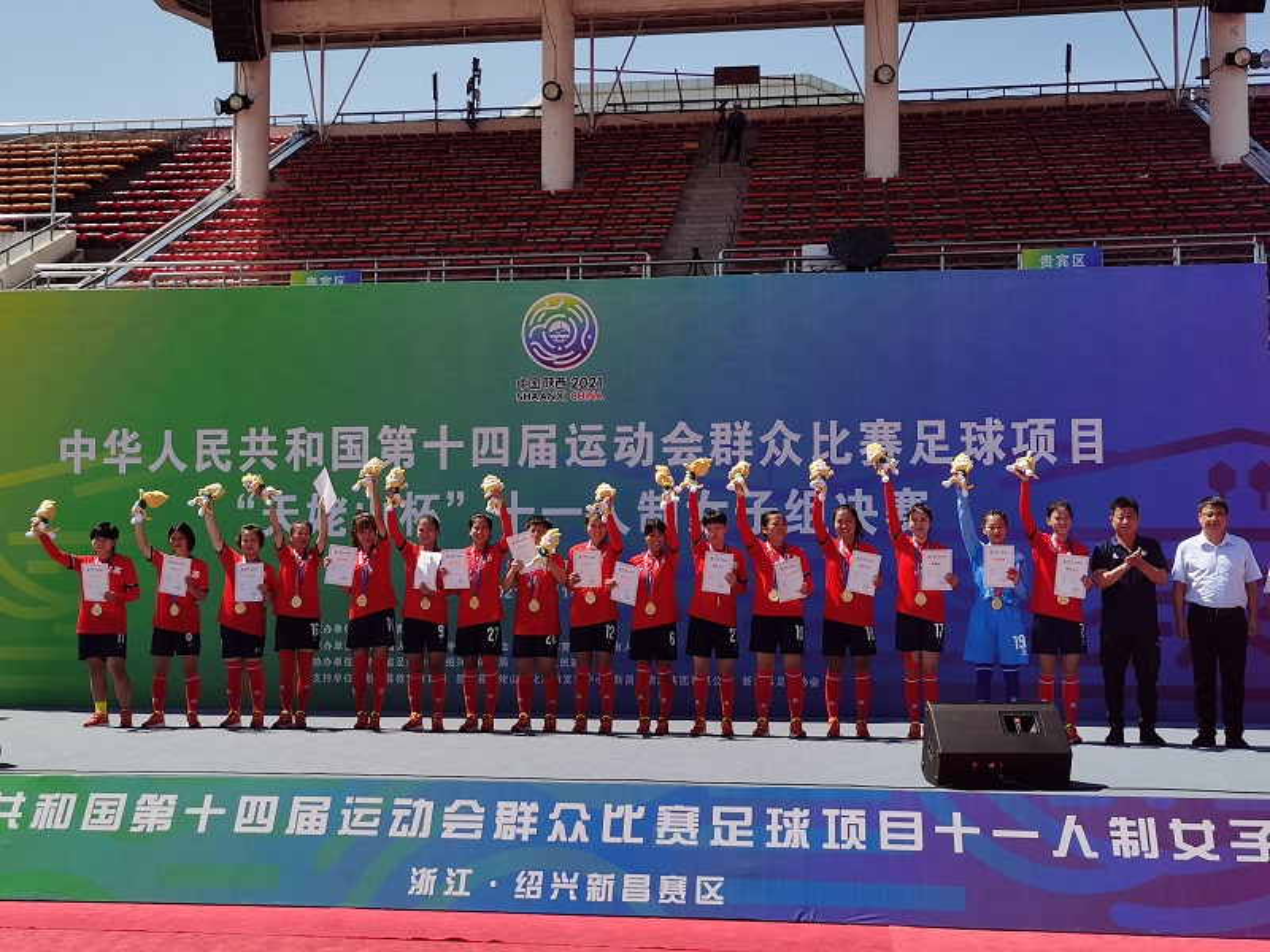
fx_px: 1468
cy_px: 476
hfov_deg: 46.8
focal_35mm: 40
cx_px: 635
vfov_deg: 36.0
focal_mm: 5.58
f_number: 1.8
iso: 50
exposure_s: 1/3831
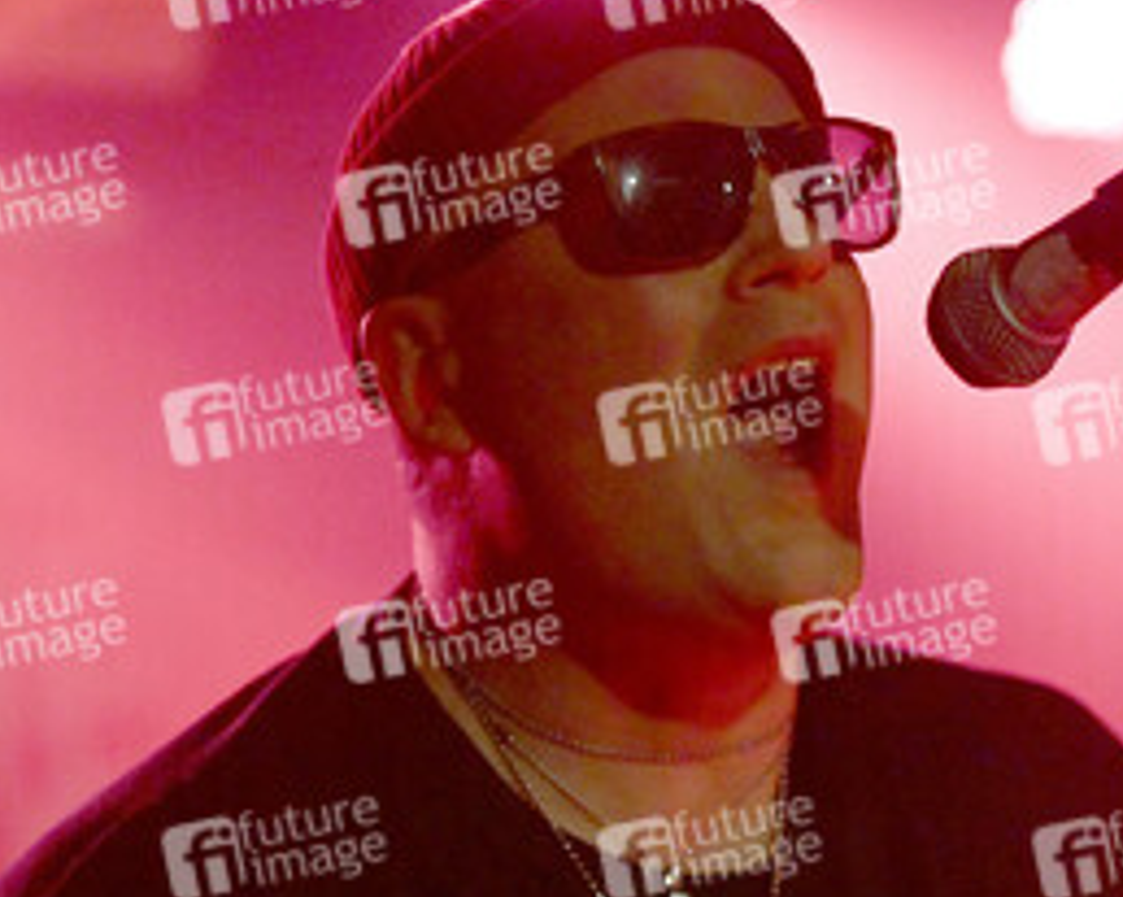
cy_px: 523
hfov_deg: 12.4
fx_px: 5181
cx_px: 768
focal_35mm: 156
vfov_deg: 9.9
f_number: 2.8
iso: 6400
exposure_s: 1/400
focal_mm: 95
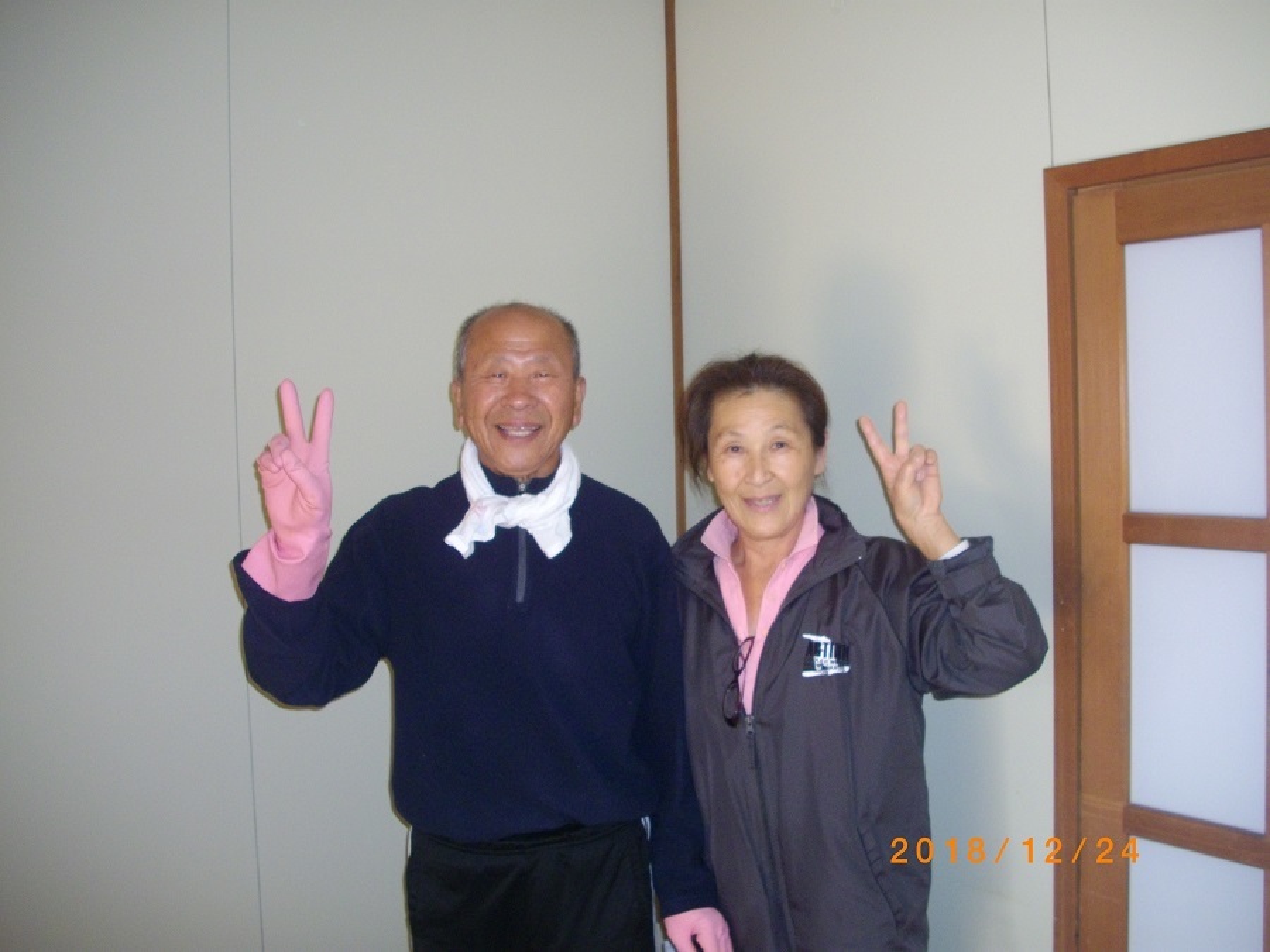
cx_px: 635
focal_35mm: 37
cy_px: 476
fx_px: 1357
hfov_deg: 50.1
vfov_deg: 38.7
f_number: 2.8
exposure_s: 1/50
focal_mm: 6.2
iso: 200
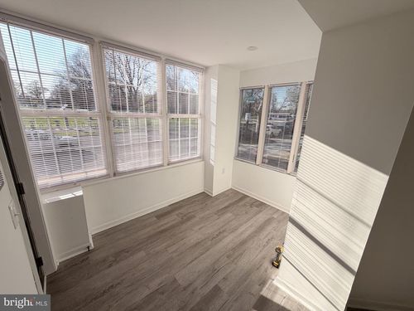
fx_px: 167
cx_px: 207
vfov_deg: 85.7
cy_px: 156
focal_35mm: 14
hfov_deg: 102.1
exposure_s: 1/750
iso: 32
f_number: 2.2
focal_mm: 2.22
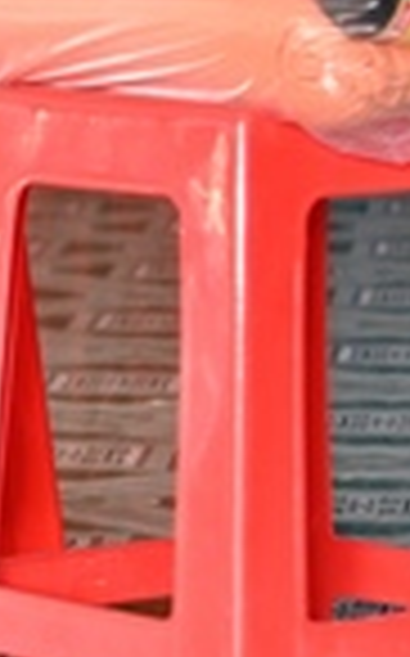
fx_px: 5034
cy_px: 270
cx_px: -978
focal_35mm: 281
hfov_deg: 4.4
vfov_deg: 7.5
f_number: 4
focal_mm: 62
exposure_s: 1/60
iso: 800
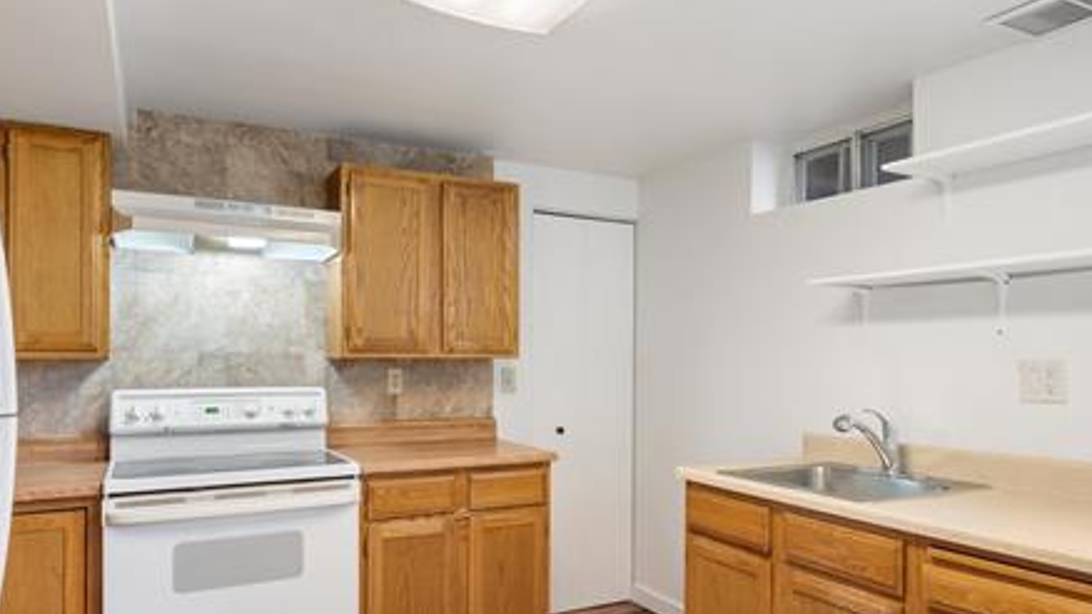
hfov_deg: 71.9
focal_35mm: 26
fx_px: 753
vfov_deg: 44.2
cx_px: 573
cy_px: 359
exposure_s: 1/1.67
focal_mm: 17
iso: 400
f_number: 8
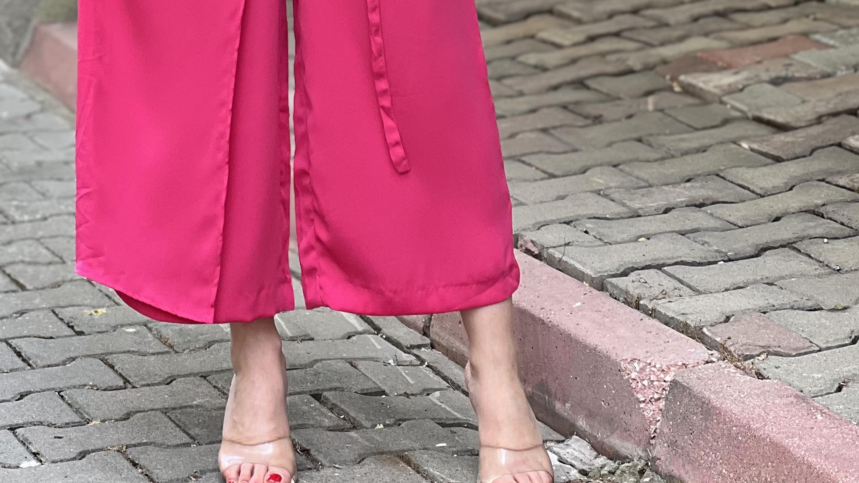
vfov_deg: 7.8
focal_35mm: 153
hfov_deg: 14.0
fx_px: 3485
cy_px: -248
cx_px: 309
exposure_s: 1/121
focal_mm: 9
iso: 40
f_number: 2.8
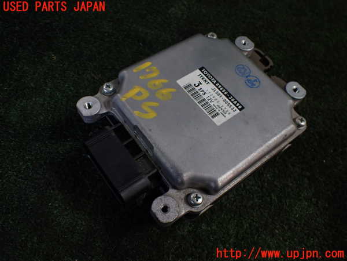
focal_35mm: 30
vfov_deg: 46.8
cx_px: 174
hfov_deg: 60.0
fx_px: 301
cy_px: 130
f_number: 2.3
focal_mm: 5.4
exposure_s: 1/125
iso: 250
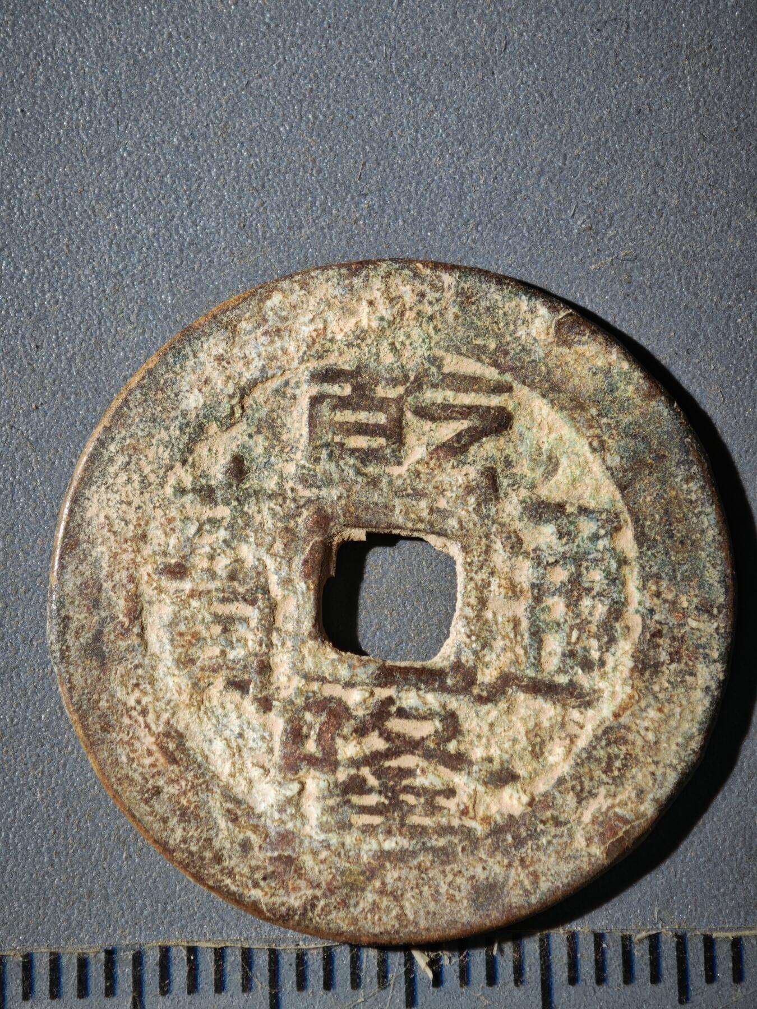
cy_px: 504
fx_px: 3062
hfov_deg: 14.1
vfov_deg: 18.7
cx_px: 378
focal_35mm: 105
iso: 100
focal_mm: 9
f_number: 2
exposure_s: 1/100
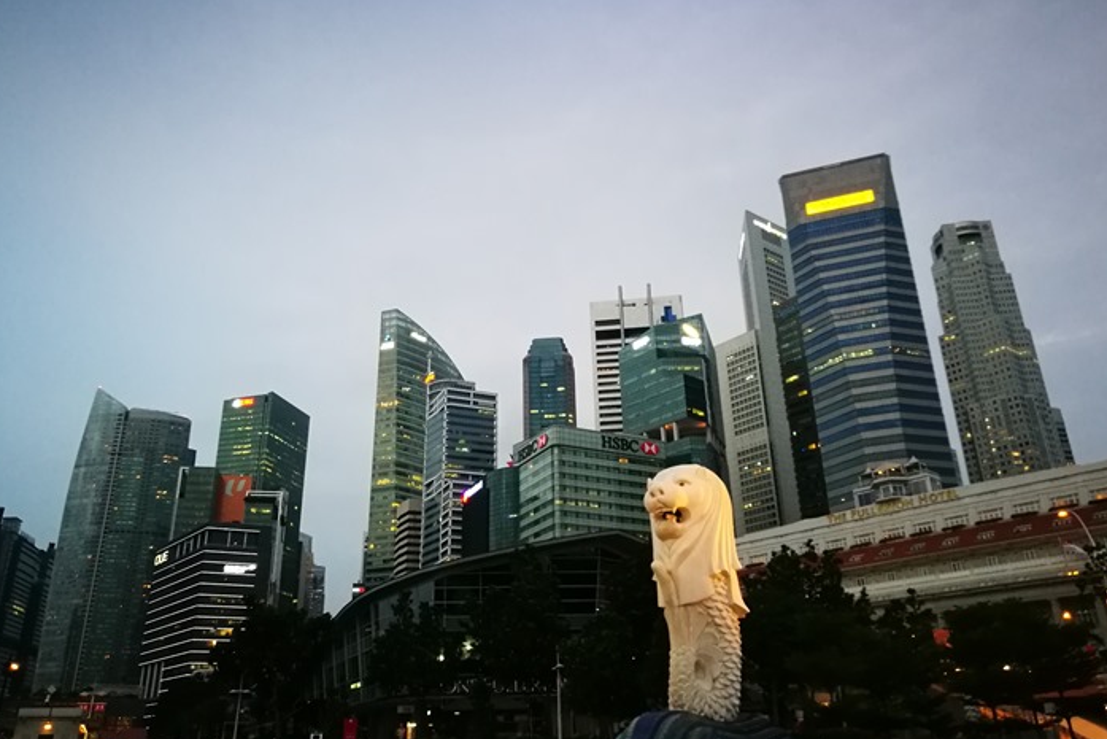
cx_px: 550
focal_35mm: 29
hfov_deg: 63.6
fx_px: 892
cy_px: 350
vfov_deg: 45.0
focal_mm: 4.5
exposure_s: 1/25
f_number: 2.2
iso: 500
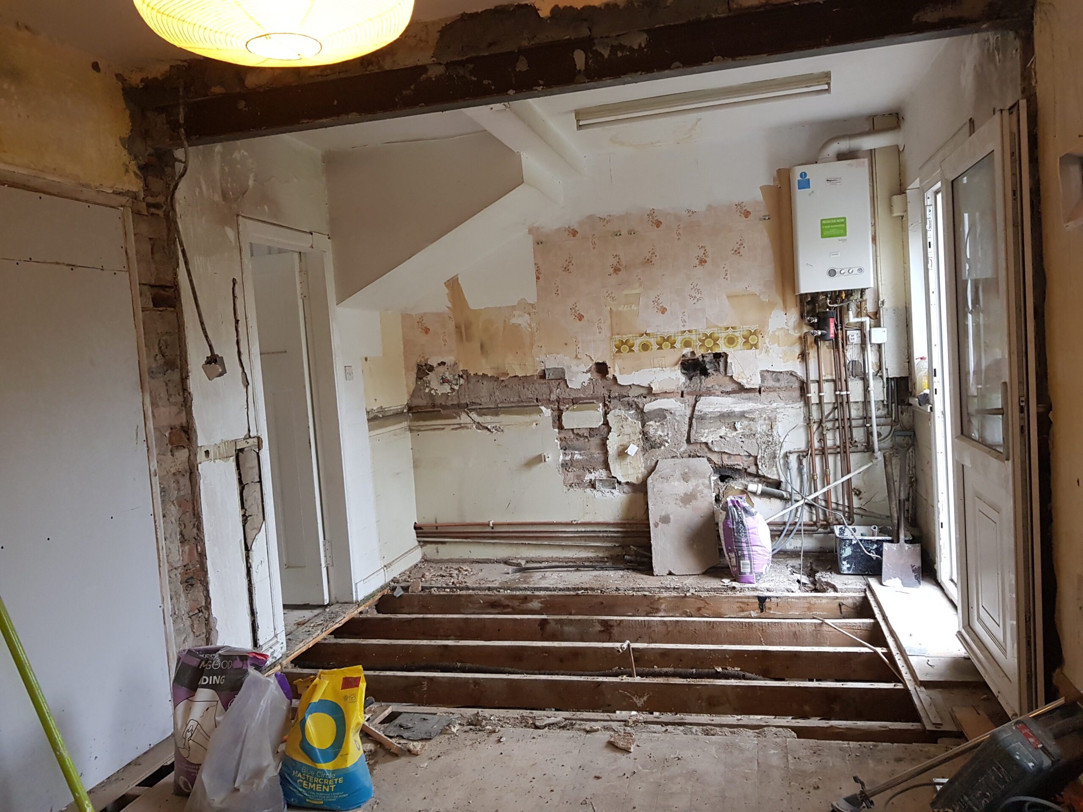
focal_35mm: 26
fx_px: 813
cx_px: 542
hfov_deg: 67.3
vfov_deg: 53.1
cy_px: 406
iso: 200
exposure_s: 1/33
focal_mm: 4.3
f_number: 1.7
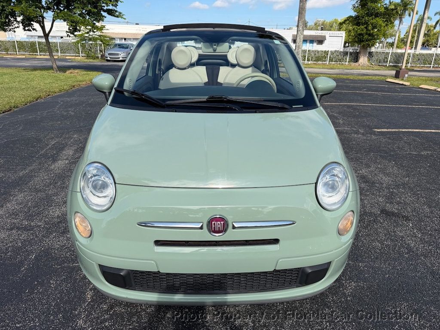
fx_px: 305
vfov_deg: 56.8
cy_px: 165
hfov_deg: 71.6
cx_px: 220
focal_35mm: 24
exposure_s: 1/4405
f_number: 1.78
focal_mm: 6.76
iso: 80
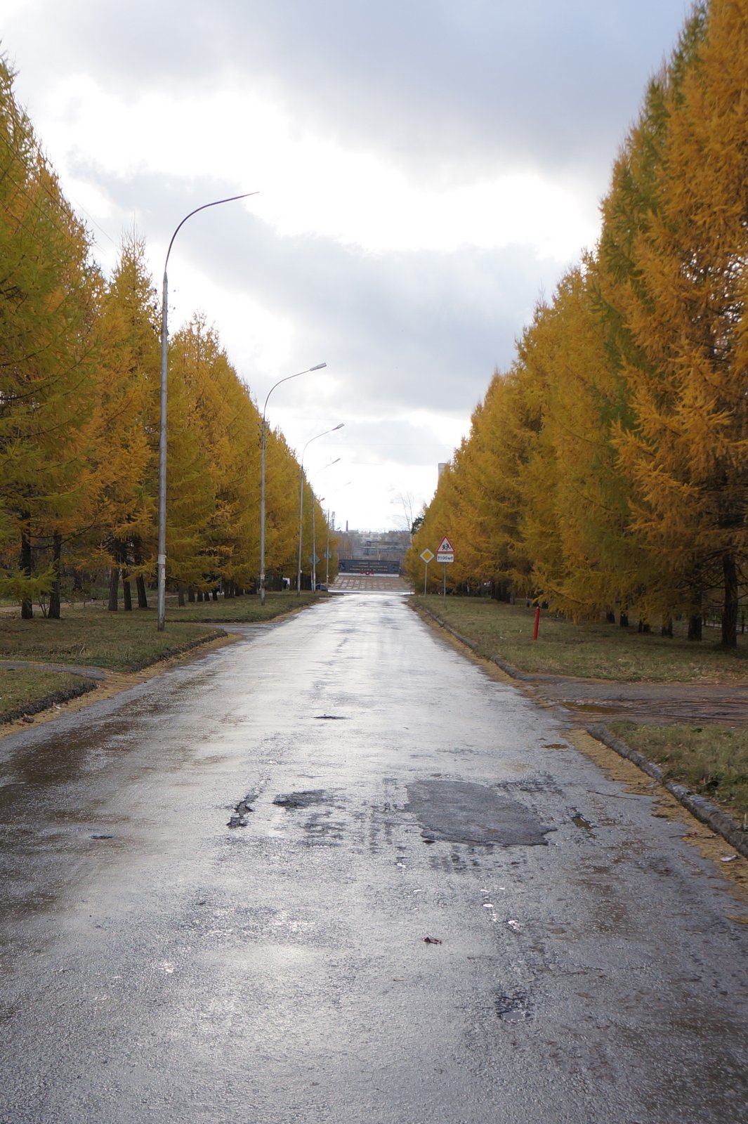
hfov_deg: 47.9
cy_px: 562
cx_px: 374
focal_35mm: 27
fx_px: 842
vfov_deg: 67.4
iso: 100
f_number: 5
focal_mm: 18
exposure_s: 1/200
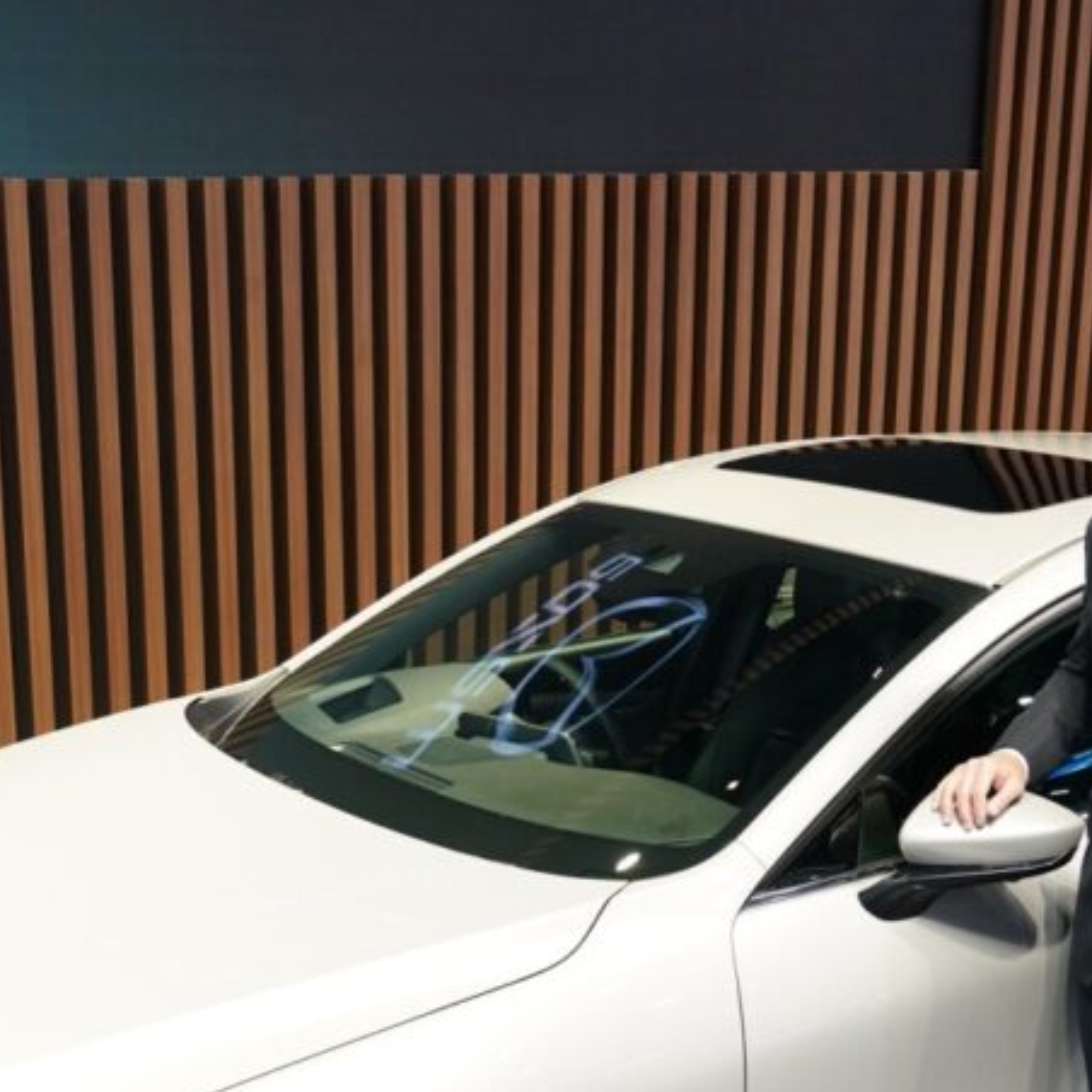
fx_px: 2356
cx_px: 454
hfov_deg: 26.1
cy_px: 920
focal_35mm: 66
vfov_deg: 25.5
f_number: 5.6
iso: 2500
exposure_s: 1/100
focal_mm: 30
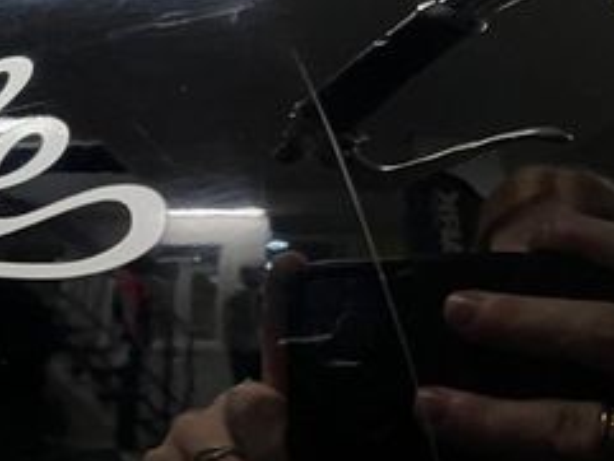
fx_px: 1224
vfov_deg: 21.3
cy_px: 160
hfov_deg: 24.7
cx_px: -173
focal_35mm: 69
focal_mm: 5.1
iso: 100
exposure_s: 1/50
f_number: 1.6
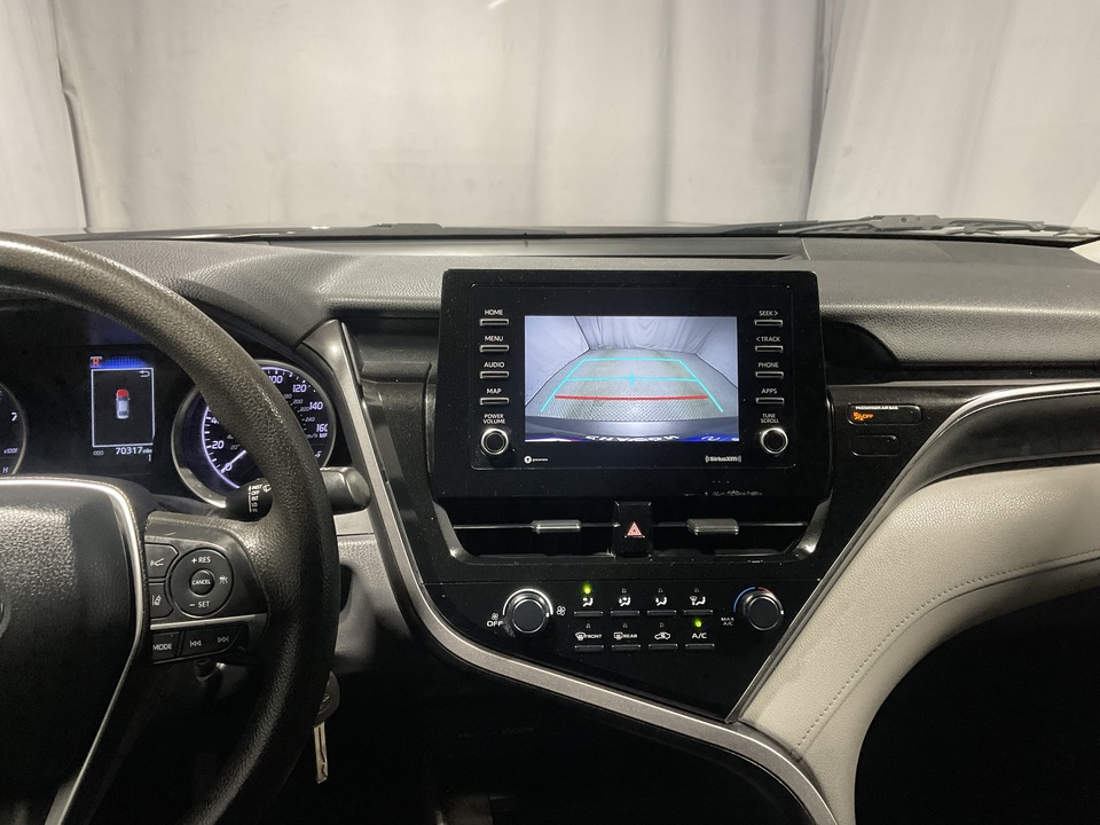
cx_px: 550
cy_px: 412
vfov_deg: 48.2
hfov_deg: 61.7
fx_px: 922
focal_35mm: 29
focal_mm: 3
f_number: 1.8
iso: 100
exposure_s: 1/60
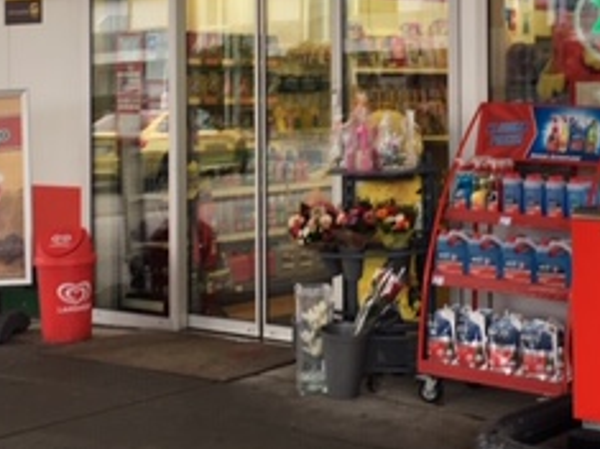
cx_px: 414
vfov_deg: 18.4
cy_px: 79
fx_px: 1369
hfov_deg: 24.6
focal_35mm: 79
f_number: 2.2
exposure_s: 1/50
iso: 25
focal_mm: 4.15
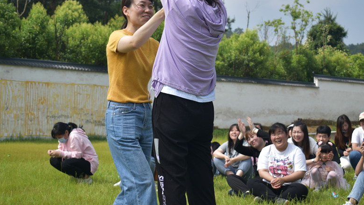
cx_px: 173
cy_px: 63
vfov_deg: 17.4
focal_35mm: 69
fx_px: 666
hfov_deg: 30.6
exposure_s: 1/500
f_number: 4.5
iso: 100
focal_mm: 34
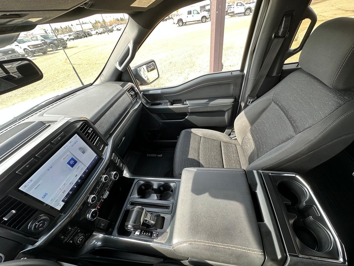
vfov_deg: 85.7
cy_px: 133
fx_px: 143
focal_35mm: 14
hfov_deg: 102.1
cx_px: 177
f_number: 2.2
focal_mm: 2.22
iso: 50
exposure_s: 1/99
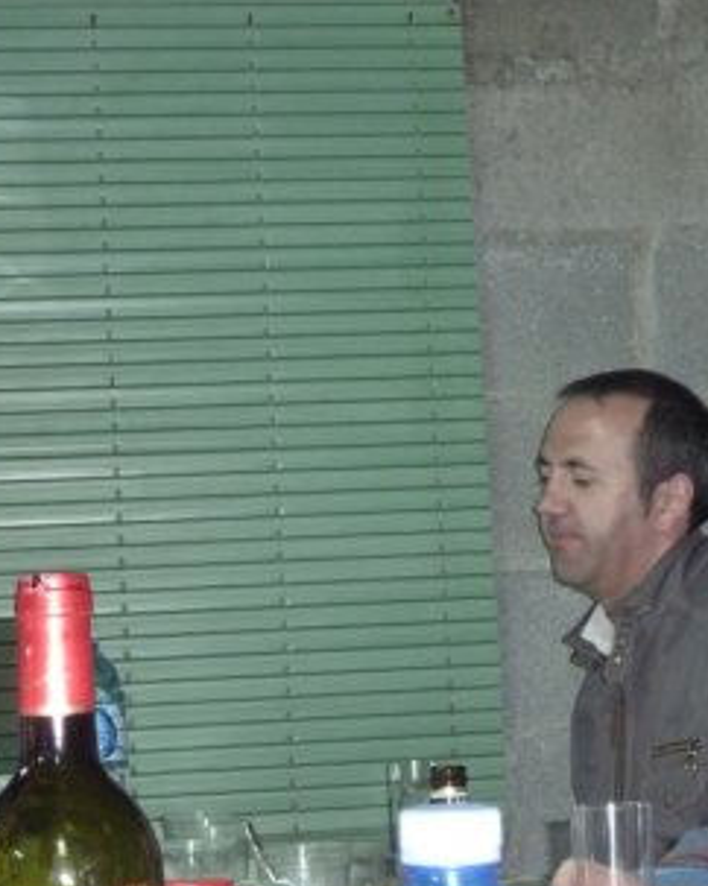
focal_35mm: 103
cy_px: 482
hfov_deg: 14.9
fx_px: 2701
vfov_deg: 18.6
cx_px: 524
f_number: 3.9
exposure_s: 1/30
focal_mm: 9.7
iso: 640
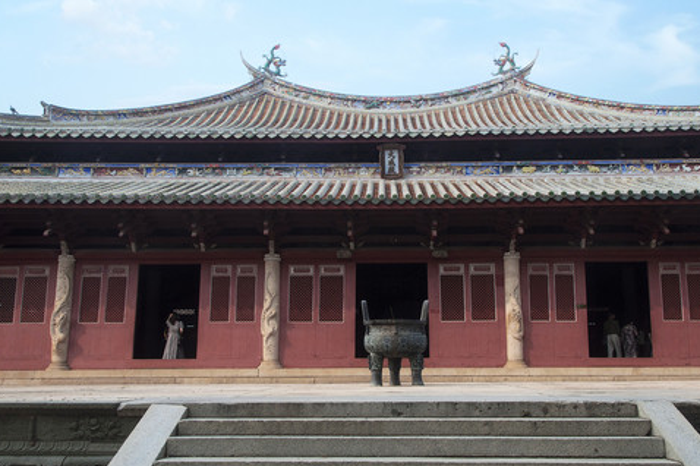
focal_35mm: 34
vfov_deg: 38.8
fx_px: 661
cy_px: 252
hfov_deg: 55.8
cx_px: 379
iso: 320
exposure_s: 1/320
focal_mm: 20
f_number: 11
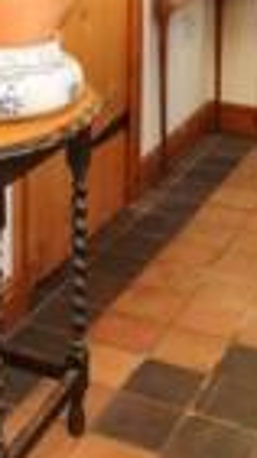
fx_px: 887
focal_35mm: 73
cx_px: 36
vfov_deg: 25.4
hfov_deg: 16.3
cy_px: -122
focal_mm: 10
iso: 400
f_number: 4.5
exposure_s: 1/60
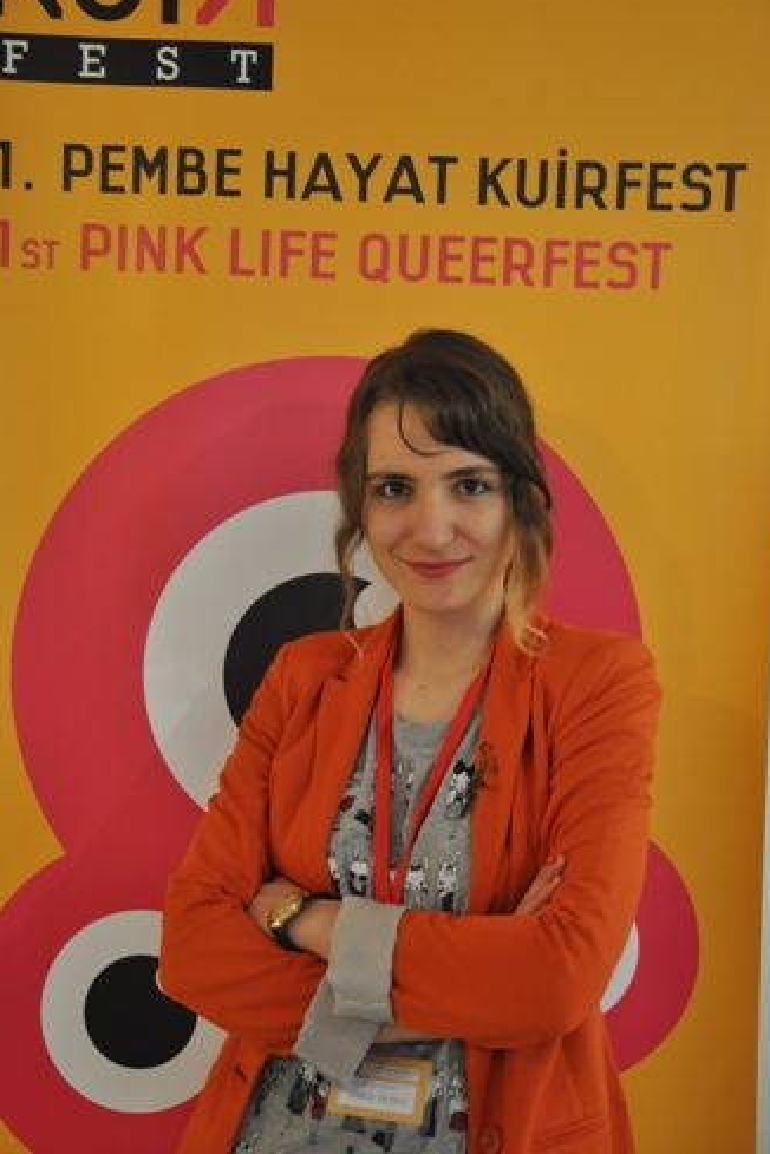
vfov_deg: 40.3
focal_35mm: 49
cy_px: 573
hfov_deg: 27.5
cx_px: 390
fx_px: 1572
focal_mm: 32
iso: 1600
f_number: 4.2
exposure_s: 1/15
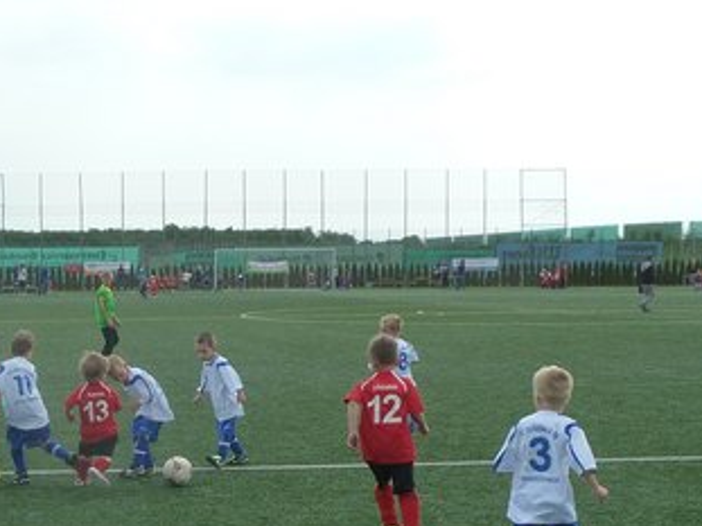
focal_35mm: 72
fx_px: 1460
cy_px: 428
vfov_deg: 20.2
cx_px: 45
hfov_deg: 26.0
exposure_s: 1/500
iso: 125
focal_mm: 5.3
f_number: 4.5
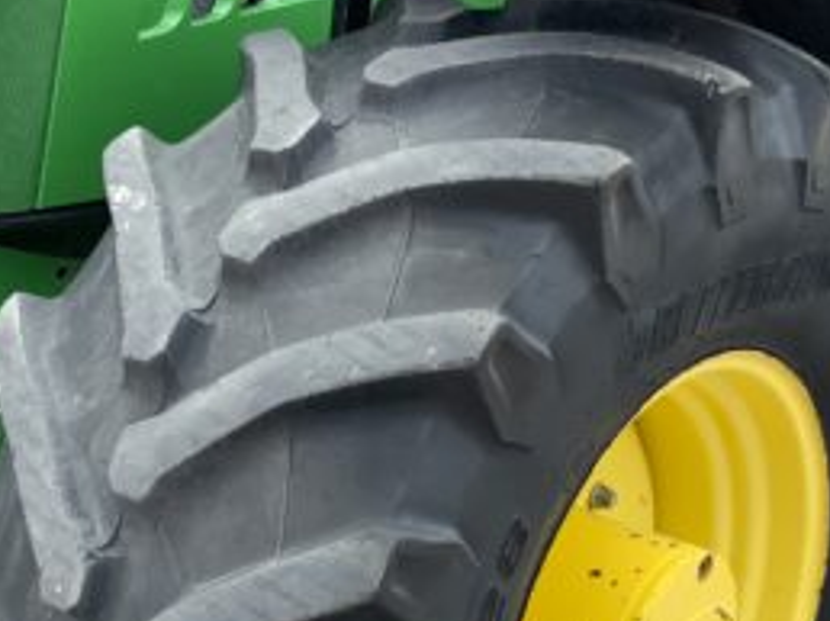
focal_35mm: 72
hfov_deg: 27.0
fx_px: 1725
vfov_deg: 19.8
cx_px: 489
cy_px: 618
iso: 16
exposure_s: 1/297
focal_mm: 3
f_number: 1.8
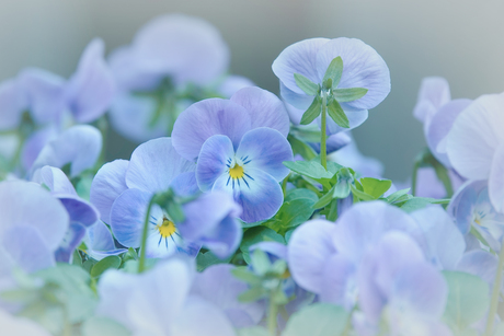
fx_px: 7856
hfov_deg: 3.7
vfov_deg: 2.5
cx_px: 252
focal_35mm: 561
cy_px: 168
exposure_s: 1/320
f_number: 4
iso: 100
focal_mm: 205.6
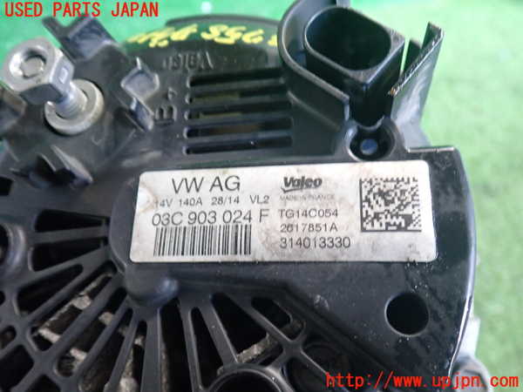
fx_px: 453
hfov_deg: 60.0
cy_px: 196
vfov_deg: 46.8
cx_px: 262
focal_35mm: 30
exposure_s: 1/30
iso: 640
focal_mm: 5.4
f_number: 2.3
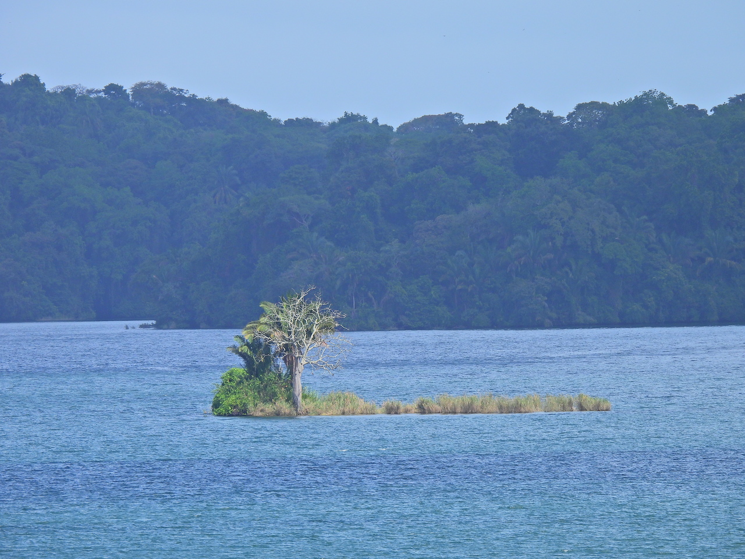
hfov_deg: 3.1
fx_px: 13989
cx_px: 372
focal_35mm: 650
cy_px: 280
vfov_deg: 2.3
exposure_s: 1/640
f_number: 5.6
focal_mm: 116
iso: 100
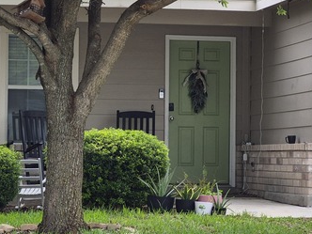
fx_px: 1199
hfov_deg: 14.8
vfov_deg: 11.1
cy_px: 115
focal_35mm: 133
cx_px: 95
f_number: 2.4
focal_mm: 7
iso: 32
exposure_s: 1/578
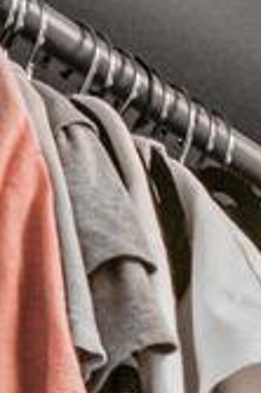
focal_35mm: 166
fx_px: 1809
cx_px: 1542
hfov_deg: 5.1
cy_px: 1344
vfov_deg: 8.9
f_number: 9
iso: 200
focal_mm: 16
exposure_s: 1/6
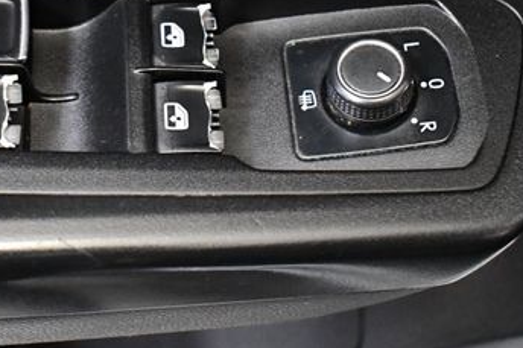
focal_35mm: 67
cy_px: 96
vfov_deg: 20.2
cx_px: 105
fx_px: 973
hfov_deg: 29.4
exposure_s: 1/60
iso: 4500
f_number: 3.5
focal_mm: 18
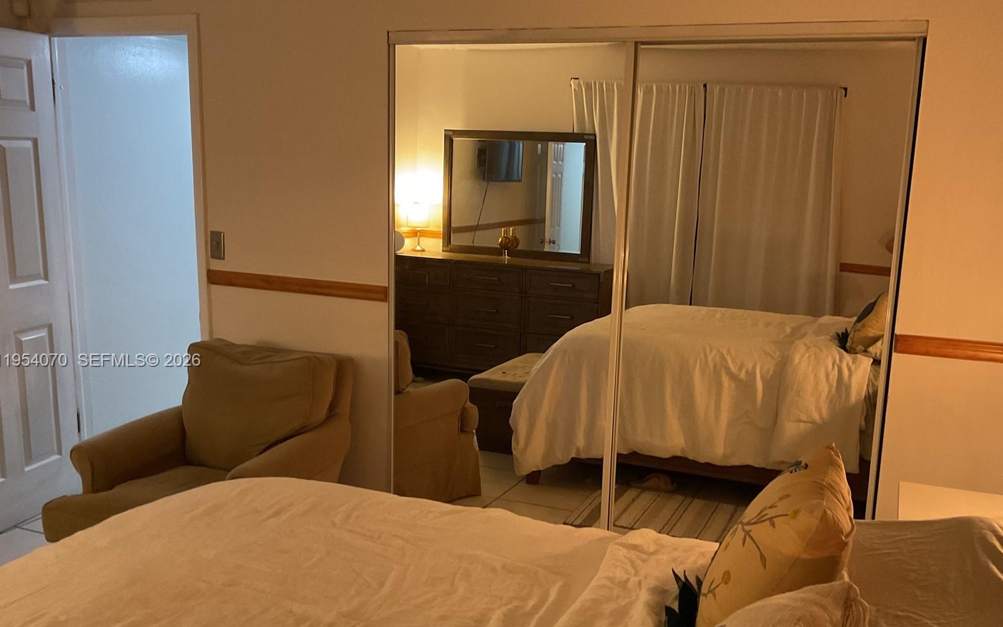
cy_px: 361
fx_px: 957
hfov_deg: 55.2
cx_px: 550
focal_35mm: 35
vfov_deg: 36.2
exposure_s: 1/40
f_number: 1.8
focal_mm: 3
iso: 250
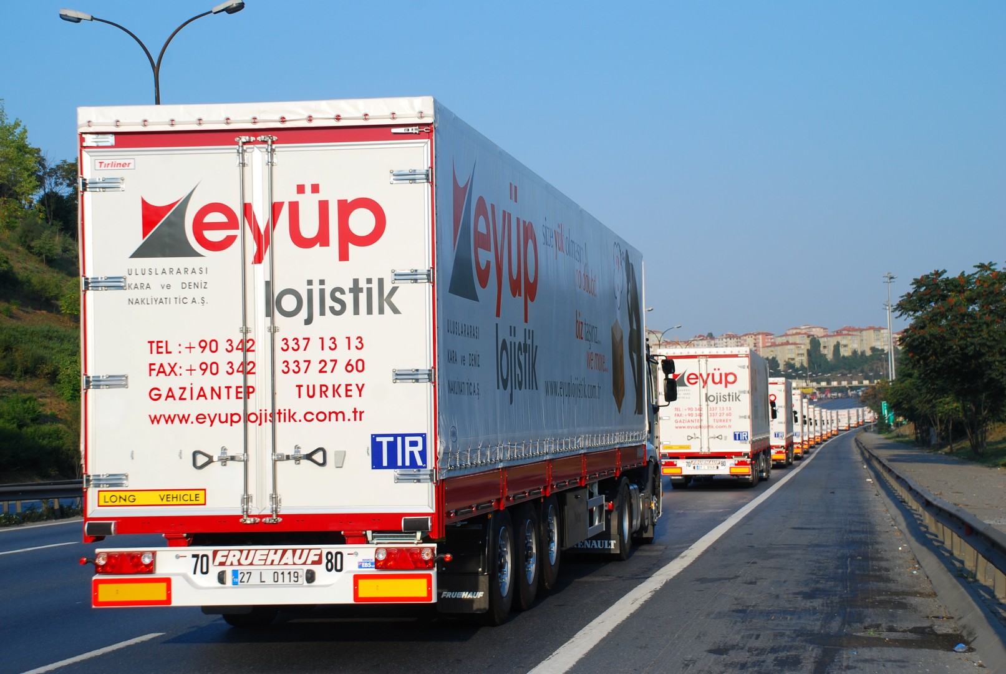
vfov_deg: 19.0
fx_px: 2015
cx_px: 503
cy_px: 337
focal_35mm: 72
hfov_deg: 28.0
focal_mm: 48
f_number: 8
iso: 100
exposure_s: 1/250
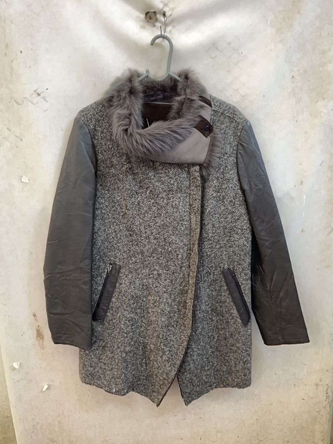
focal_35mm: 27
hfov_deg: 51.4
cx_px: 166
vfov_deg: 65.3
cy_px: 222
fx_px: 346
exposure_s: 1/60
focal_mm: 5.1
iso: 160
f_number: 1.6
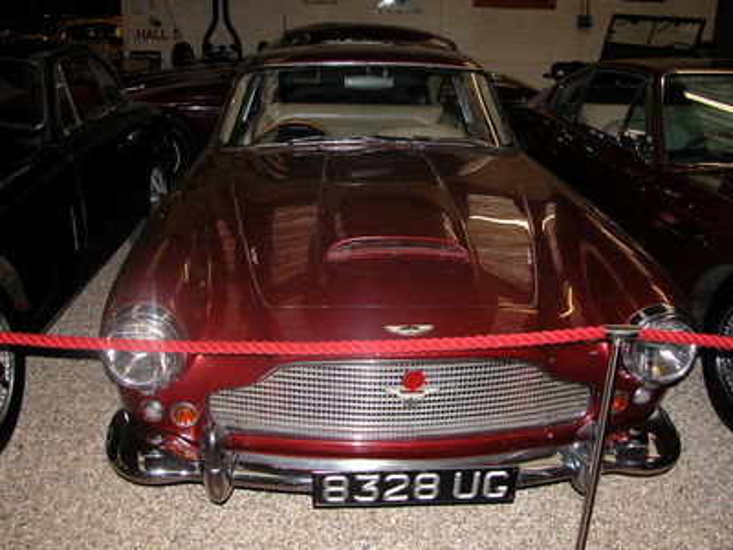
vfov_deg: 40.7
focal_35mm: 35
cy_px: 275
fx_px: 741
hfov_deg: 52.6
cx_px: 366
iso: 100
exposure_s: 1/60
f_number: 2.8
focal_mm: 8.9
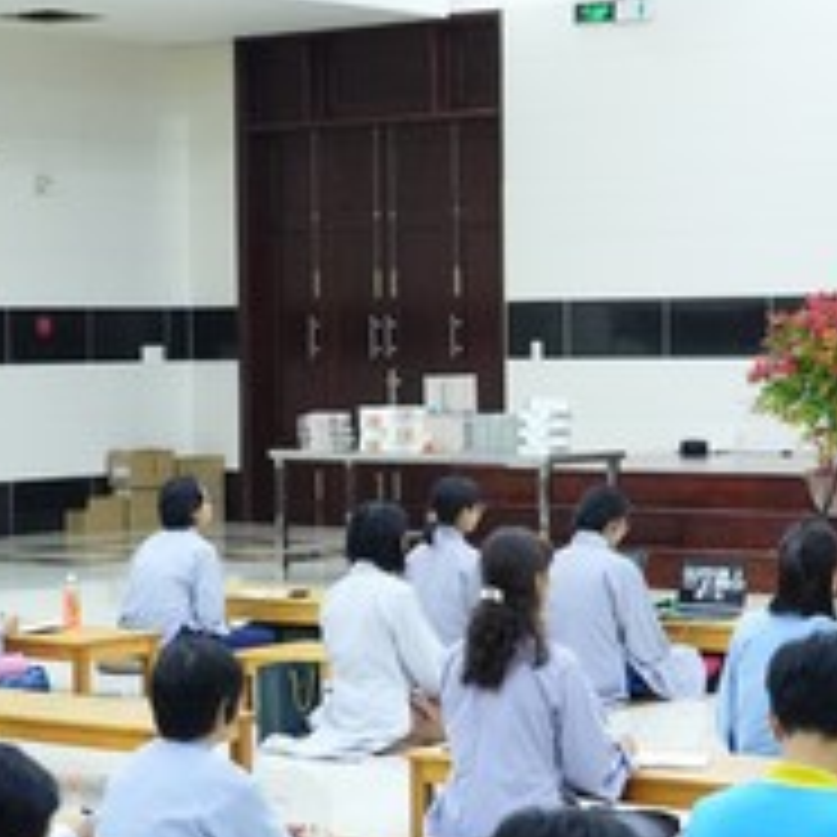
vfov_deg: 16.7
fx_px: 2845
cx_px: 536
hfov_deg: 16.7
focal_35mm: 104
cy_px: 502
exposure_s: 1/320
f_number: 3.5
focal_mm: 35
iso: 10000
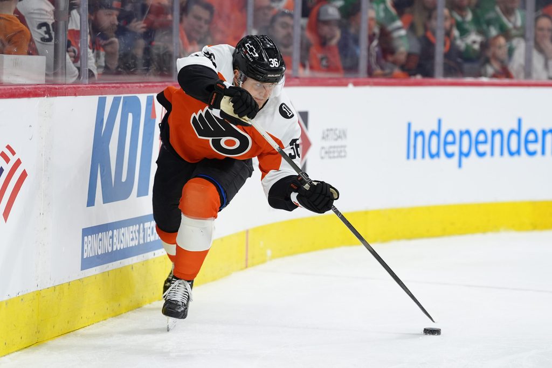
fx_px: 2055
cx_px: 276
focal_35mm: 134
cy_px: 184
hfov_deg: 15.3
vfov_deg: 10.2
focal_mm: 134
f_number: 2.8
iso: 1600
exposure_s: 1/2000
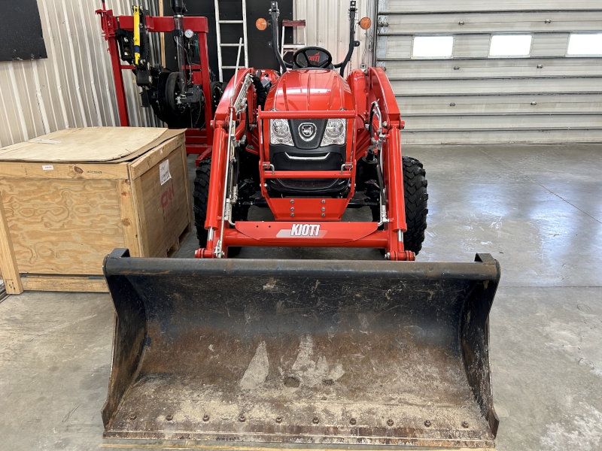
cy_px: 226
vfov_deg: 53.1
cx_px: 301
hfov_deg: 67.3
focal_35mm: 26
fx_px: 452
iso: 125
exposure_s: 1/120
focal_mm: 5.7
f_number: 1.5
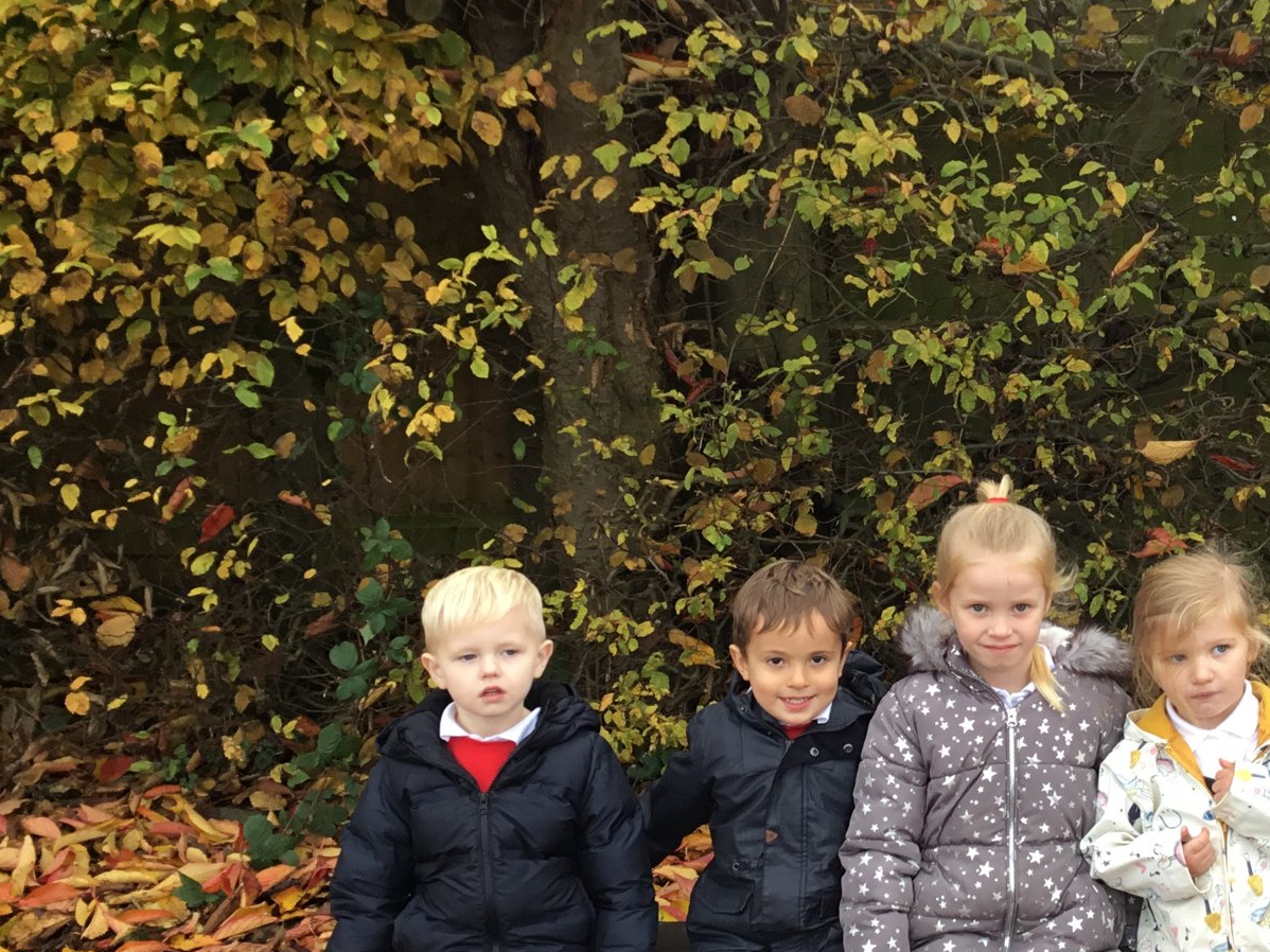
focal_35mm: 53
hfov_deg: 35.1
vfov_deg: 27.5
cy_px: 557
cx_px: 1012
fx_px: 1944
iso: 32
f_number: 2.4
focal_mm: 3.3
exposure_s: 1/50
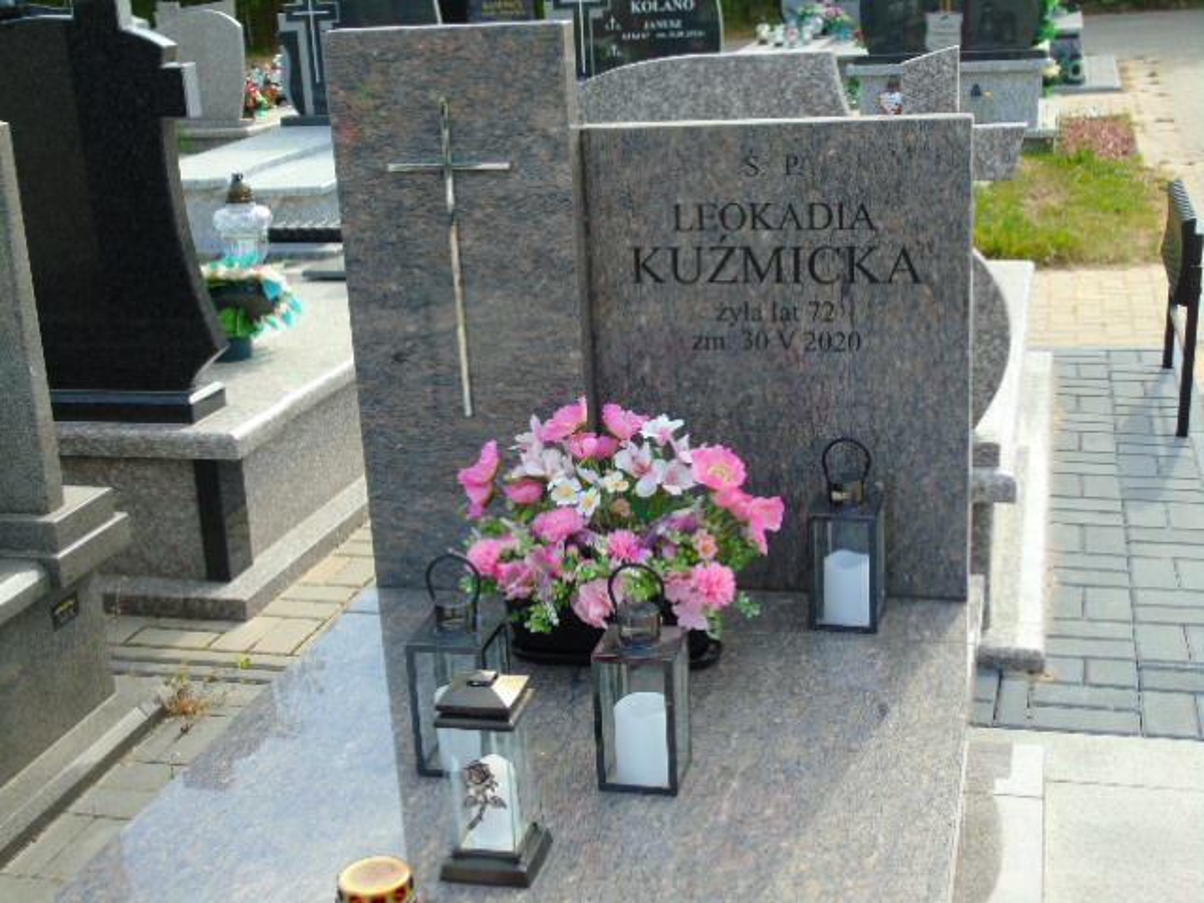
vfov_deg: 31.5
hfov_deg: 41.2
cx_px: 602
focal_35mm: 46
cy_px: 452
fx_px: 1600
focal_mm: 8.2
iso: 80
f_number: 4.1
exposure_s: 1/320
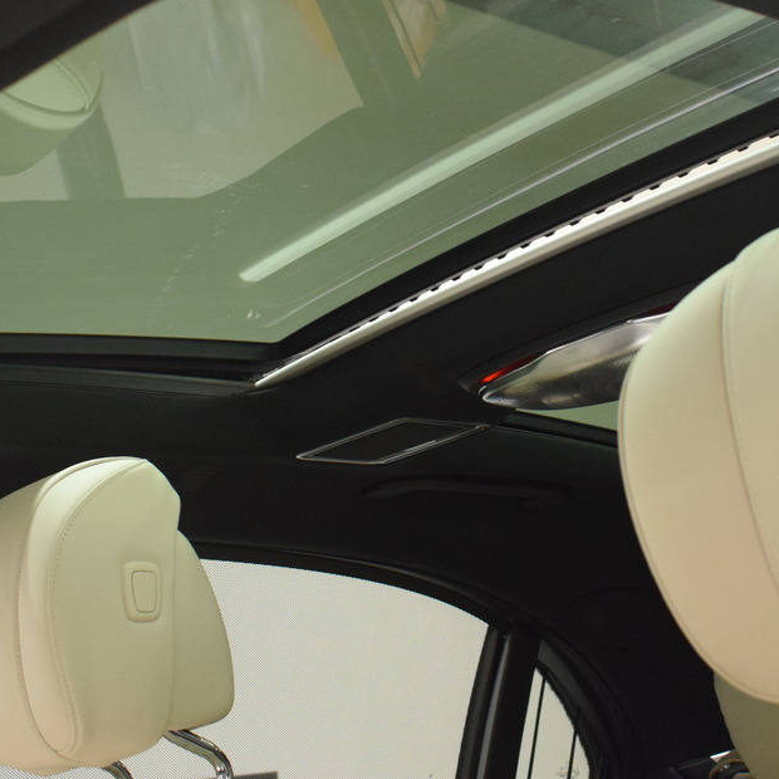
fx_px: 1528
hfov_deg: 28.6
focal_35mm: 60
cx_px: 440
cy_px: 232
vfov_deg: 28.3
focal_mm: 18
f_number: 3.5
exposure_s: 1/60
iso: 1400
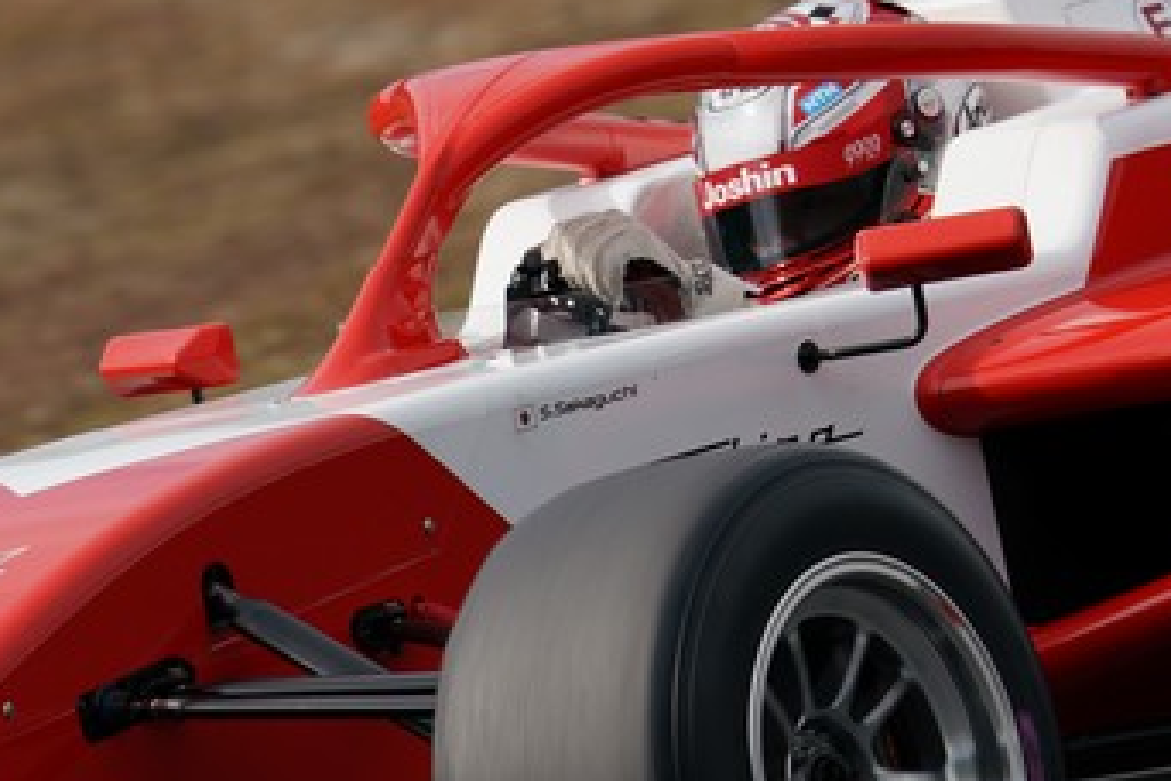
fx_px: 30183
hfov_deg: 2.2
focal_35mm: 928
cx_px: 651
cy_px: 353
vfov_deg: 1.5
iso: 200
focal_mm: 441
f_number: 7.1
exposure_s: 1/800
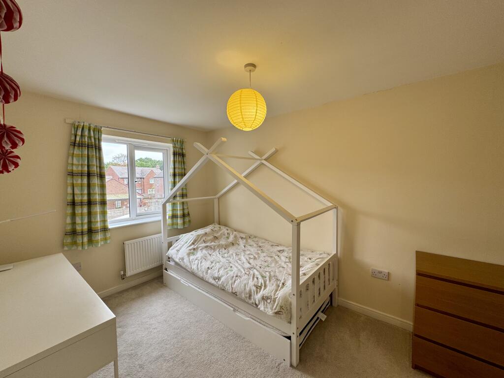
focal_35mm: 14
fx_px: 204
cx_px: 252
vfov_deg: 85.7
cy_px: 189
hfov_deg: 102.1
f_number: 2.2
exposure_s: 1/99
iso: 50
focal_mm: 2.22
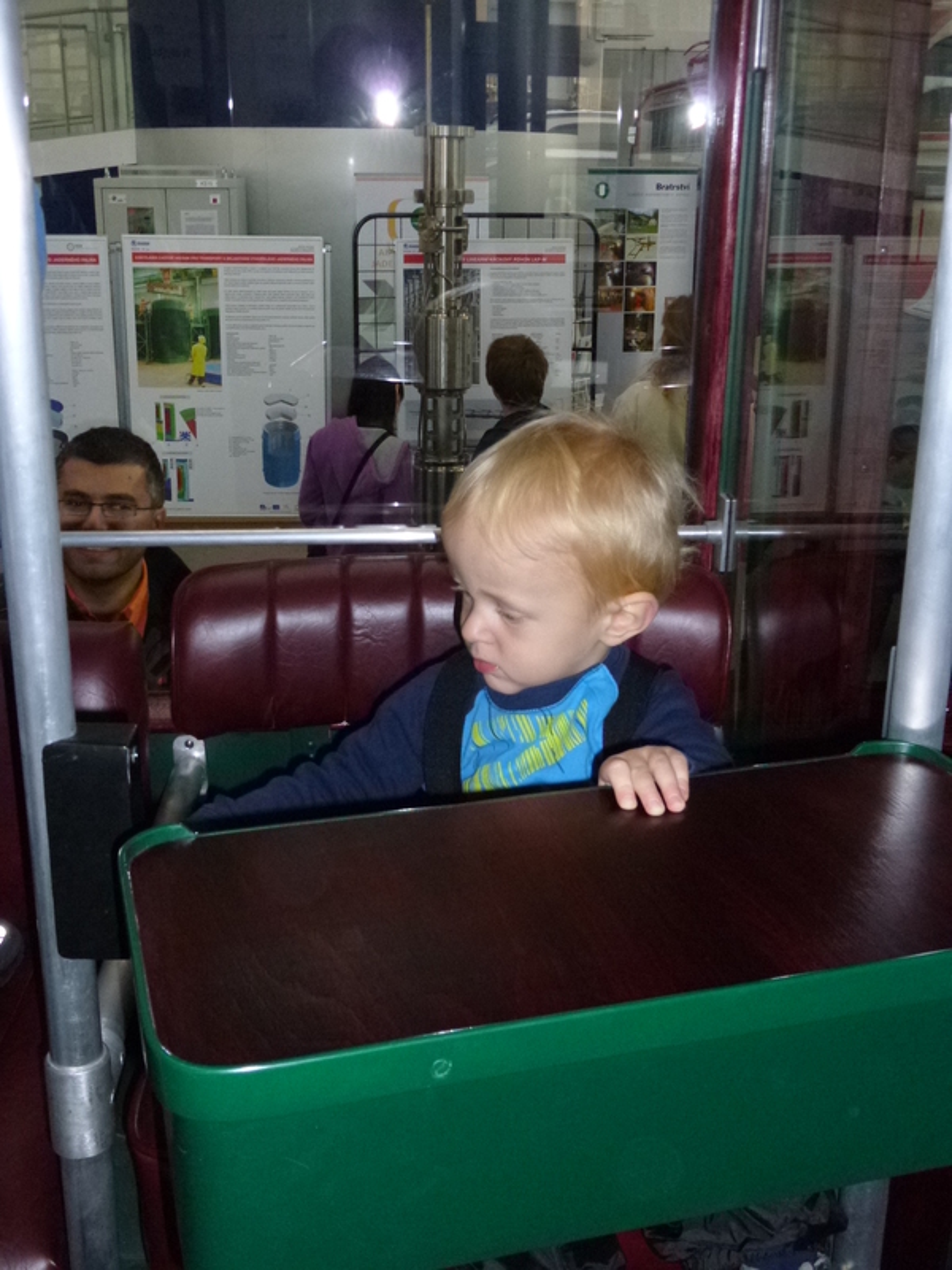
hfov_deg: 39.7
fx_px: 1320
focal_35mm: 36
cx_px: 476
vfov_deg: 51.4
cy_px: 635
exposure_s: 1/250
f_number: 3.6
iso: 400
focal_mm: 6.5
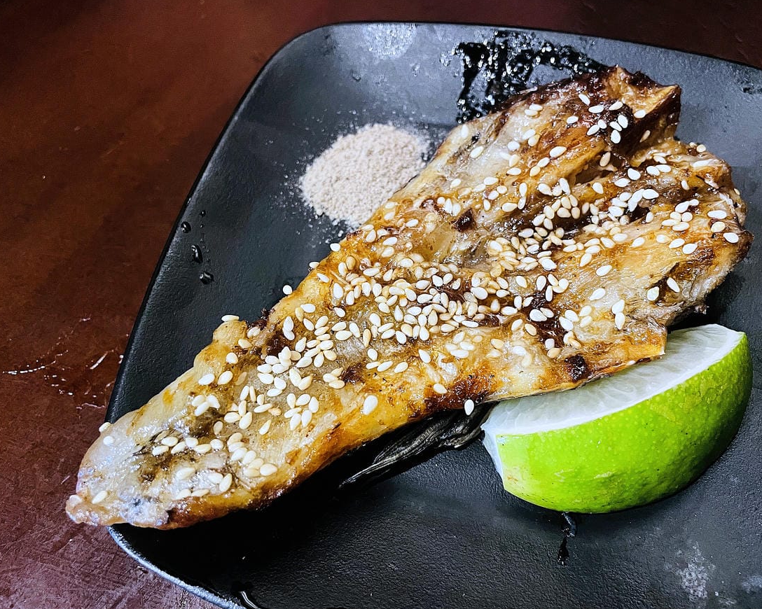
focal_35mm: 28
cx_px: 412
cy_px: 295
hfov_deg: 62.1
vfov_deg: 51.5
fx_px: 631
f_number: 1.6
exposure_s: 1/30
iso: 640
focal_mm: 4.2
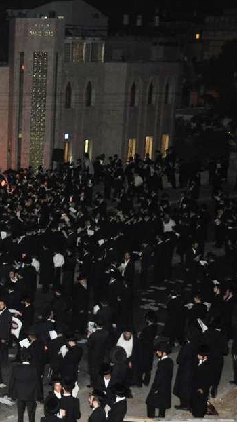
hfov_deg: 18.7
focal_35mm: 62
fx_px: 692
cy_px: 210
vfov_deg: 33.8
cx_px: -24
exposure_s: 1/60
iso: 800
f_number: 4
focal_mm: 24
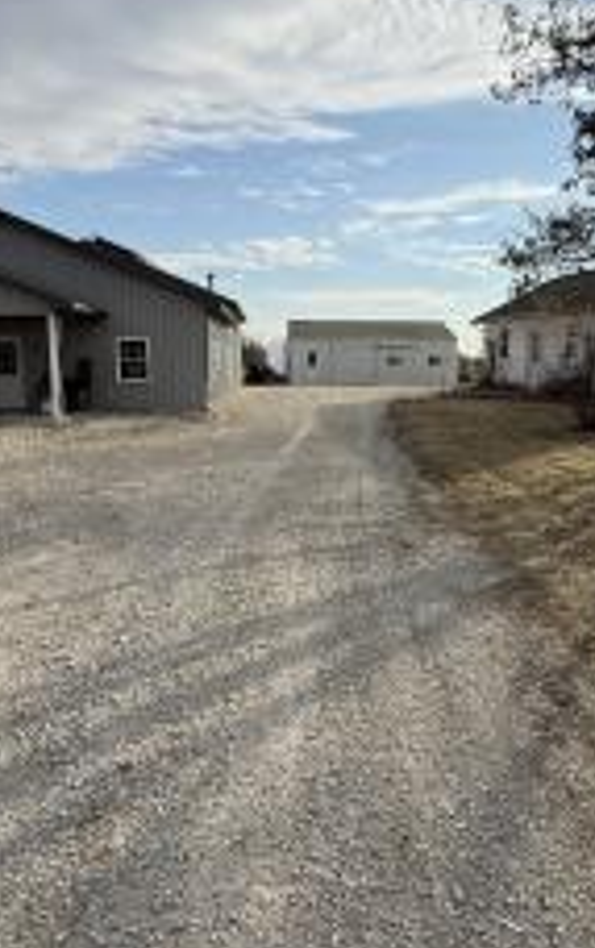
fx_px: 673
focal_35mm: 26
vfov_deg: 70.2
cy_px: 428
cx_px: 345
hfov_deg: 47.5
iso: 50
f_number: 2.2
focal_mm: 2.22
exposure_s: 1/2410
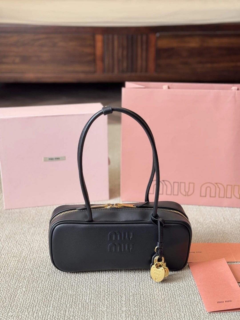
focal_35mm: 48
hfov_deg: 30.3
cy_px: 160
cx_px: 120
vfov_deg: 39.7
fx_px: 444
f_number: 1.78
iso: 125
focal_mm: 6.76
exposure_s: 1/60
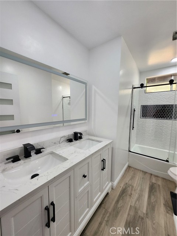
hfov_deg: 89.9
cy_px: 118
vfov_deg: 106.2
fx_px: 89
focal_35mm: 13
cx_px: 88
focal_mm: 1.74
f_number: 2.2
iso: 100
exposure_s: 1/60
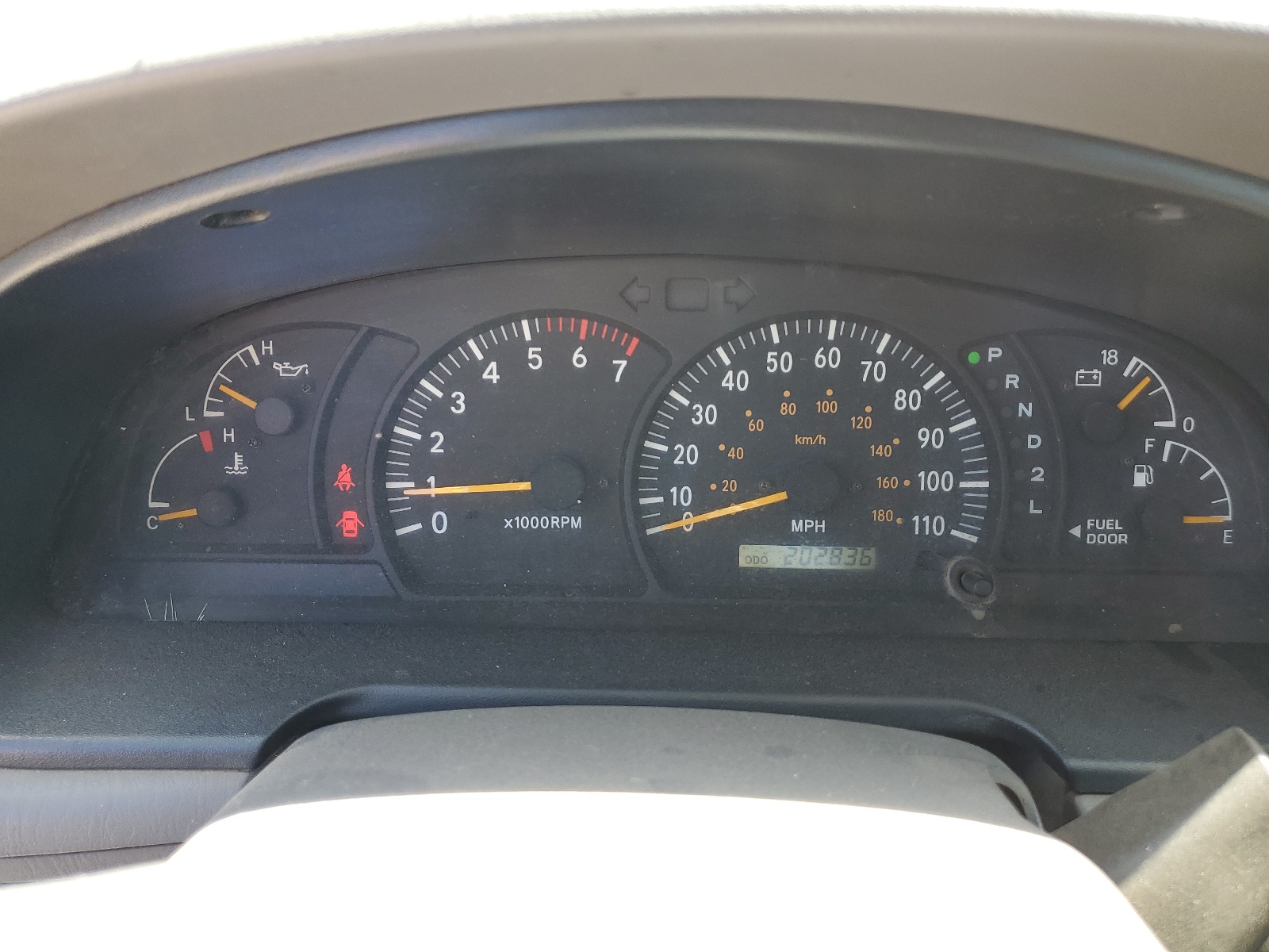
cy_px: 476
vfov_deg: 53.1
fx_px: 953
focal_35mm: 26
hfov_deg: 67.3
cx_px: 634
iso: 50
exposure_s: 1/159
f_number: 1.5
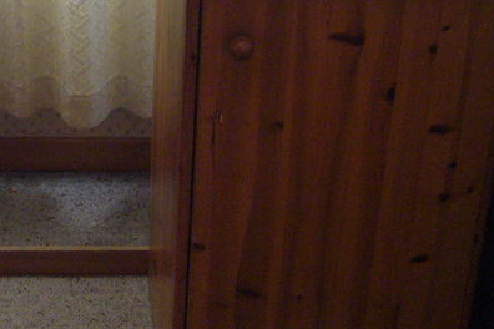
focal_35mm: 92
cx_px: -1
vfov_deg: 14.8
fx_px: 1262
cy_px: 100
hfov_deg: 21.4
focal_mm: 5.8
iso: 125
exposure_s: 1/13
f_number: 2.8
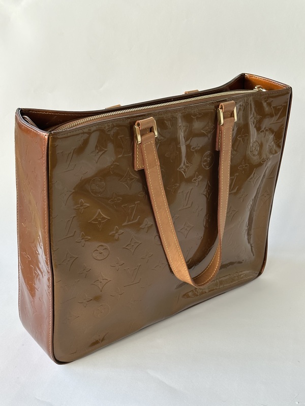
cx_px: 152
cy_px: 203
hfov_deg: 30.3
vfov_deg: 39.7
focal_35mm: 48
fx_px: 564
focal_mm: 6.86
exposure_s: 1/146
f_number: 1.78
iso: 80
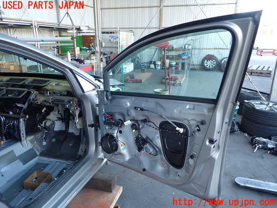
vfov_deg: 54.9
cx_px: 138
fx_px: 200
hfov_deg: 69.4
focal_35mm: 25
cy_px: 104
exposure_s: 1/60
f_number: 2
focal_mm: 4.5
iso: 100
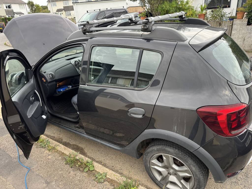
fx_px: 175
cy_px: 94
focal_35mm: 24
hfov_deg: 71.6
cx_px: 126
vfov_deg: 56.8
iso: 64
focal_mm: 6.76
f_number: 1.78
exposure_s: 1/231
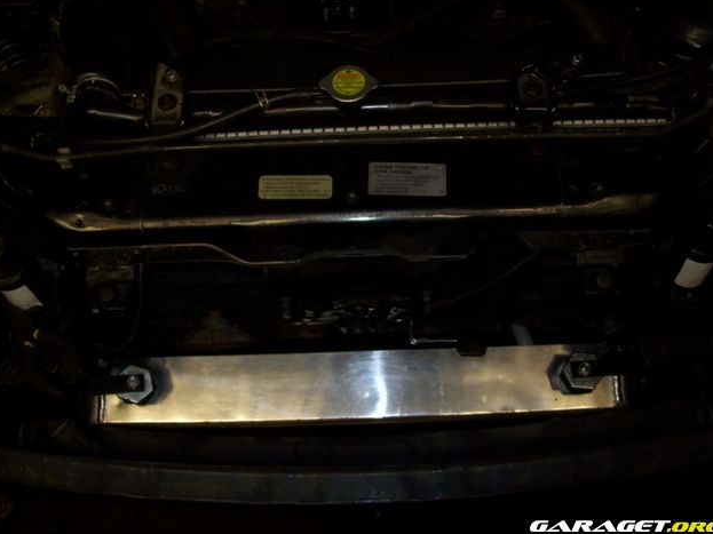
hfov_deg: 50.1
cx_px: 359
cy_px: 263
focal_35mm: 37
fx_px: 762
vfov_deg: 38.7
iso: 80
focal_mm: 6
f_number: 2.7
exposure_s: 1/64
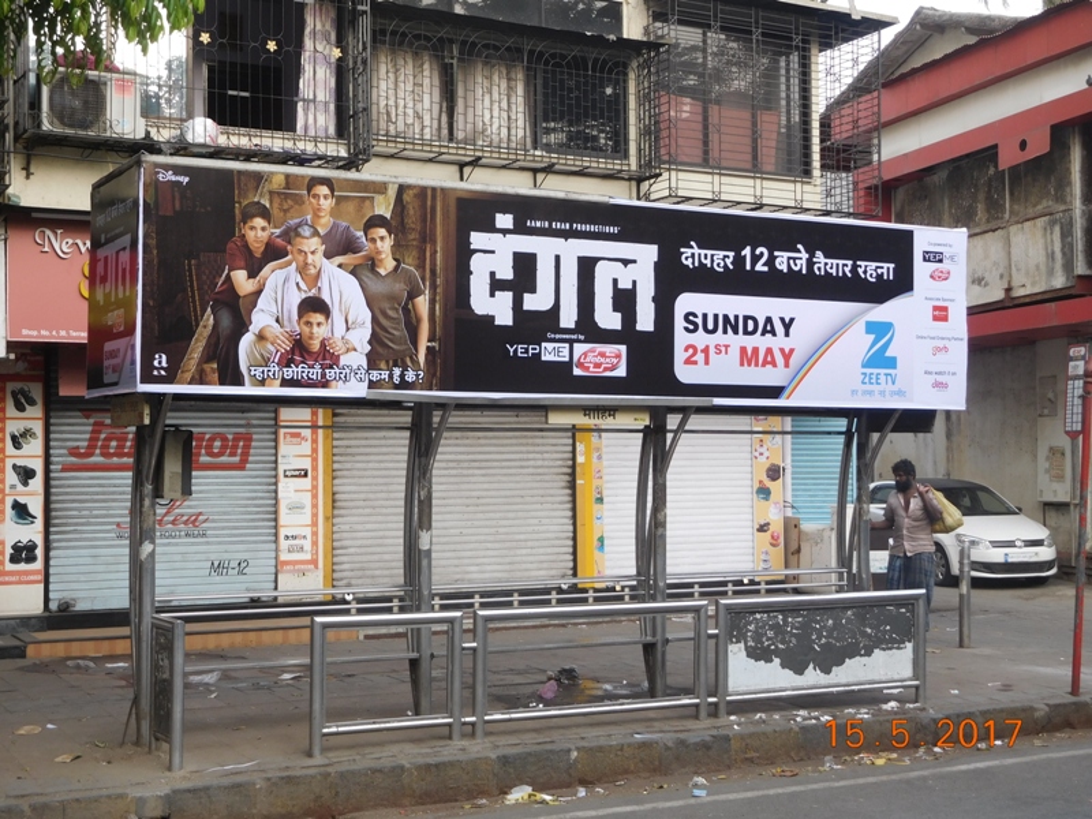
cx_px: 546
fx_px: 1577
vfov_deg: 29.1
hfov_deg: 38.2
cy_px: 410
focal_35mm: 50
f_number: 4.1
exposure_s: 1/60
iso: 125
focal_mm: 8.9
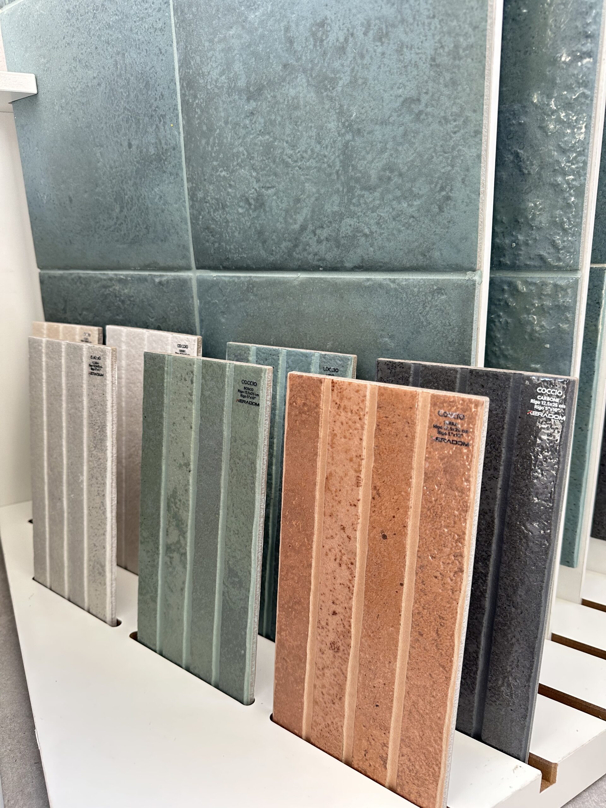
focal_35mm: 24
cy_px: 404
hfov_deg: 56.8
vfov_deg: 71.6
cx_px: 303
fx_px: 560
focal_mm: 6.86
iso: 125
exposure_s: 1/121
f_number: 1.78
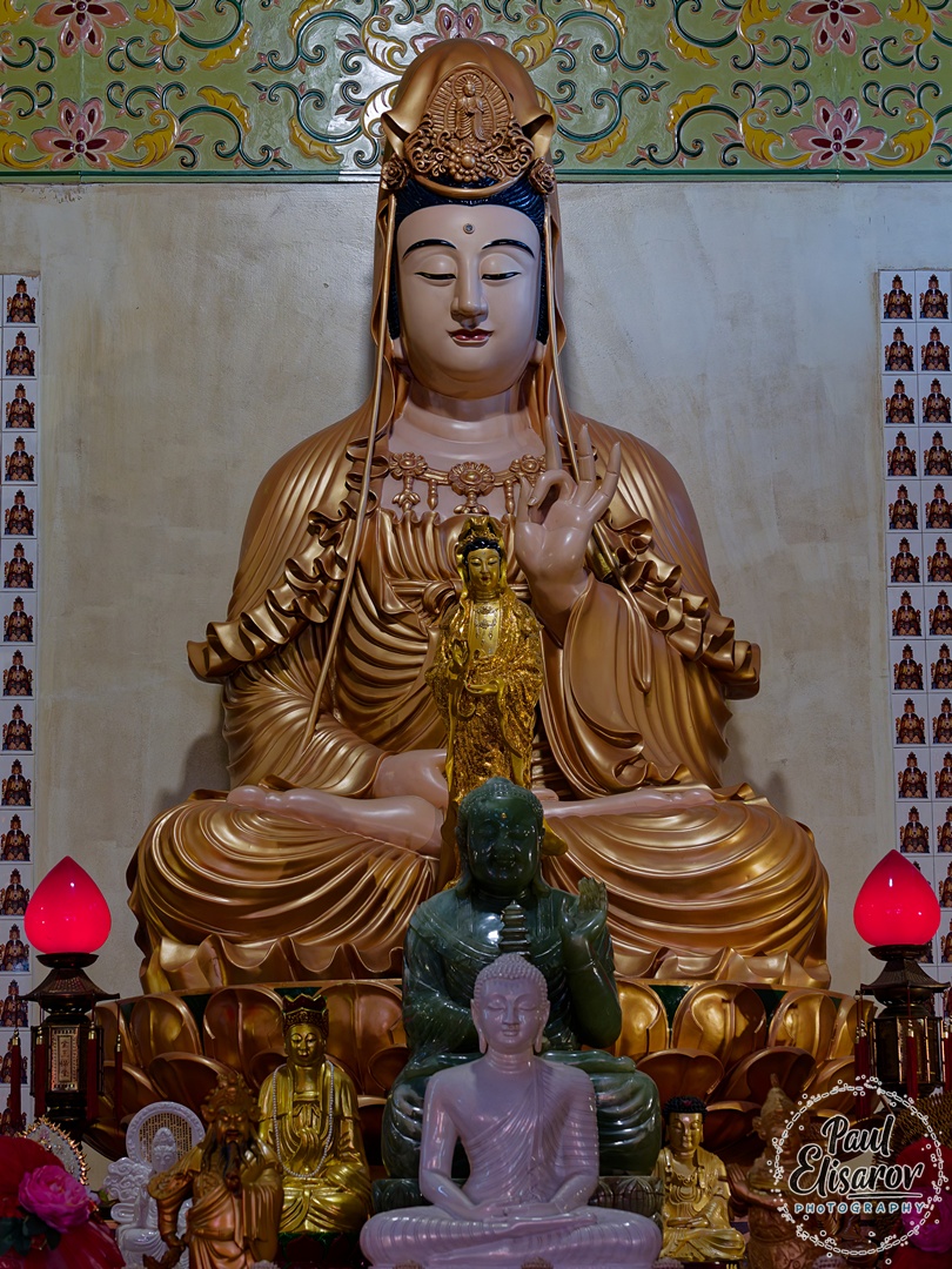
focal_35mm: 100
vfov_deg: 19.6
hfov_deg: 14.8
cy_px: 634
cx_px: 476
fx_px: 3667
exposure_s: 1/125
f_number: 5.6
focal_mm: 50
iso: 1250
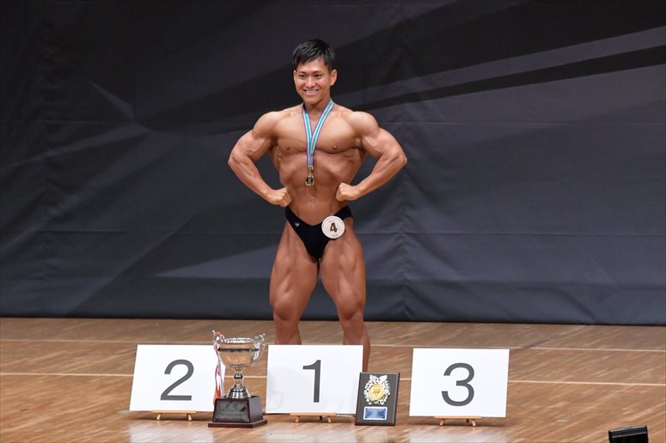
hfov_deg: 7.2
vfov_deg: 4.8
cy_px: 222
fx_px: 5270
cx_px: 333
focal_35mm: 285
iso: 6400
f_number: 5.6
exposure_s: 1/400
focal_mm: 190
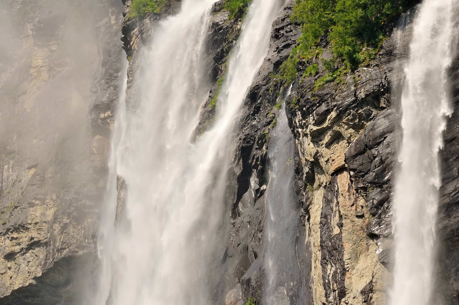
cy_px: 152
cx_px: 230
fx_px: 3820
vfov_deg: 4.6
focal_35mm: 300
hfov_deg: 6.9
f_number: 9
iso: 200
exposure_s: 1/400
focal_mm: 200
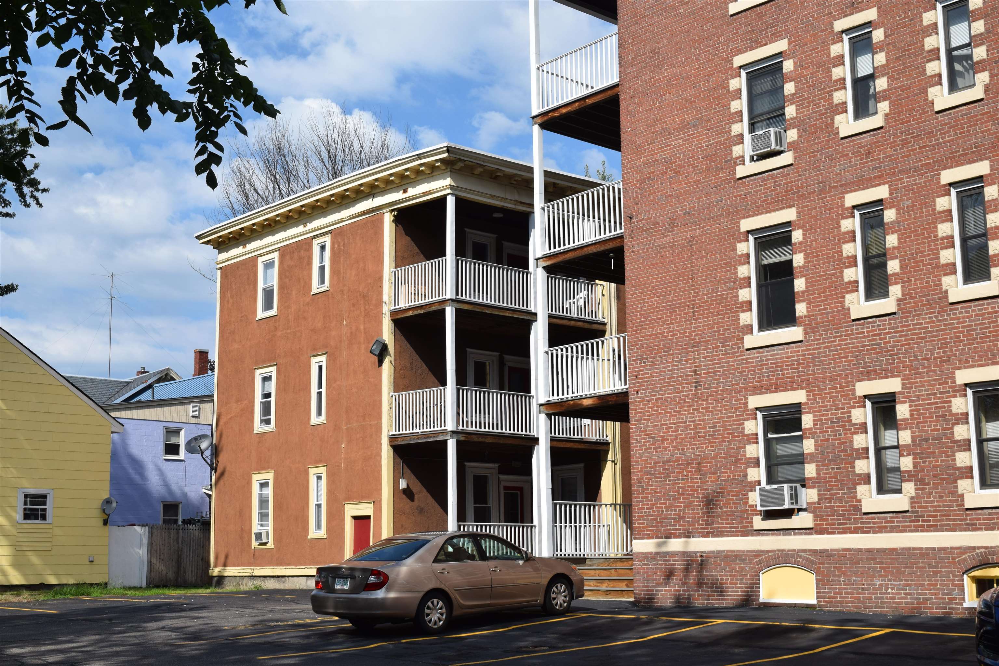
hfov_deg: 42.3
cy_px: 333
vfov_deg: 28.9
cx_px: 500
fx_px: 1290
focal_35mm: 46
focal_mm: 31
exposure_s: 1/500
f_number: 11
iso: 200
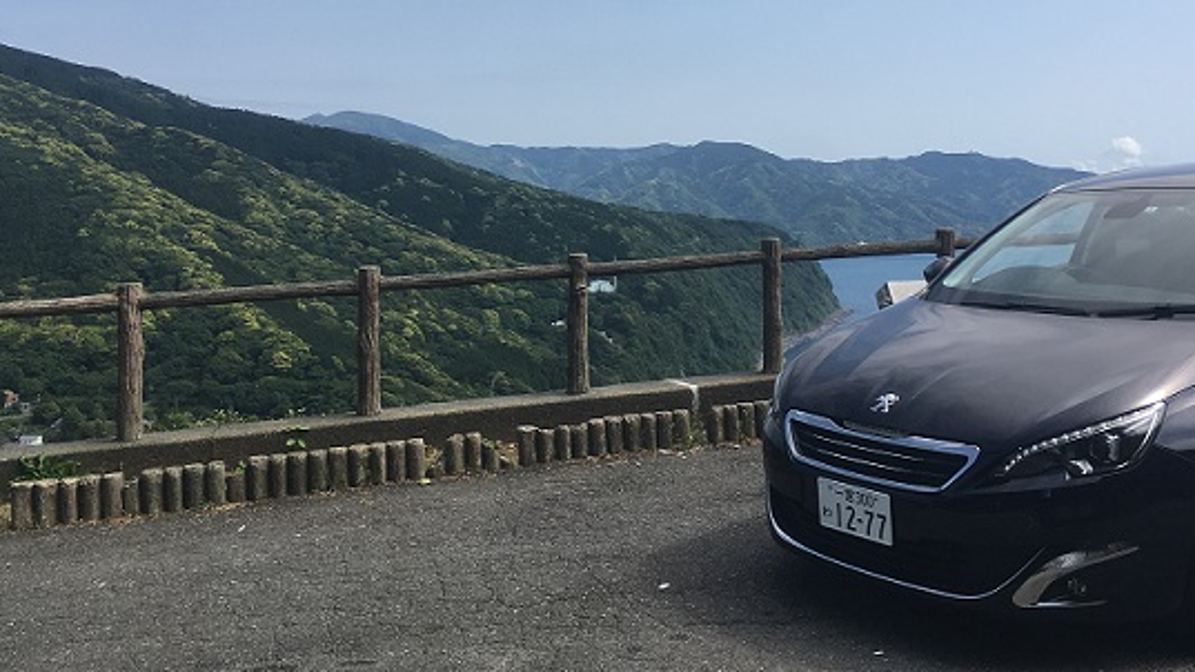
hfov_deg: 52.8
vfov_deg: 30.7
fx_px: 1204
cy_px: 176
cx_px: 634
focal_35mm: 38
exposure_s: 1/1425
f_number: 2.2
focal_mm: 4.15
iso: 25
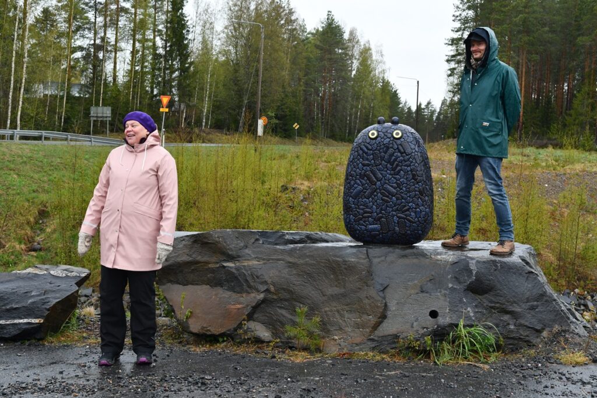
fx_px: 846
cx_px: 298
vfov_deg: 26.5
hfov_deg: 38.9
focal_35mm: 51
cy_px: 199
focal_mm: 34
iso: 640
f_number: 8
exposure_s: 1/250
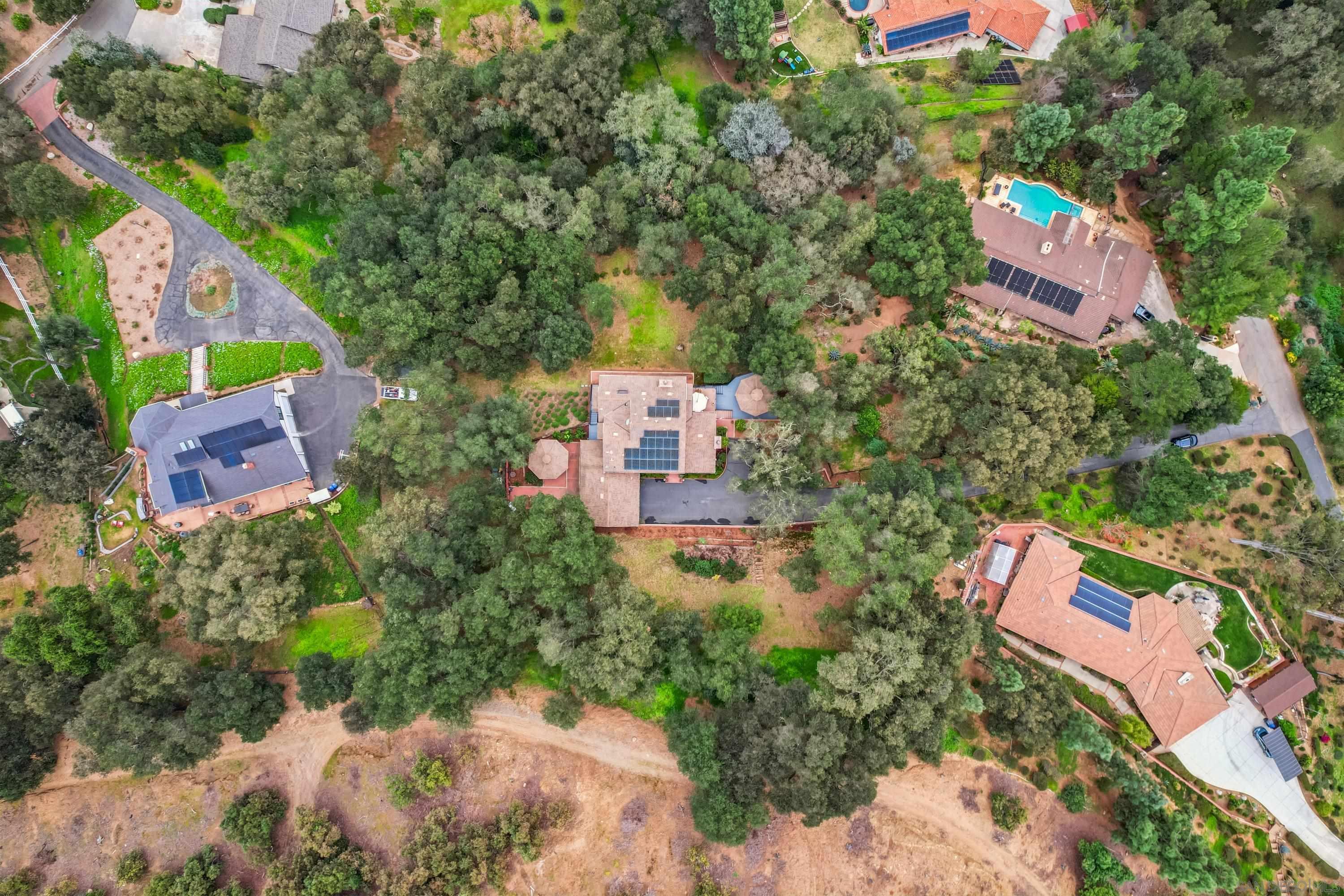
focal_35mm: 22
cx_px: 672
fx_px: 821
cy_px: 448
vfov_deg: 57.2
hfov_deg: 78.6
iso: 100
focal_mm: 8.4
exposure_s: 1/60
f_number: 2.8
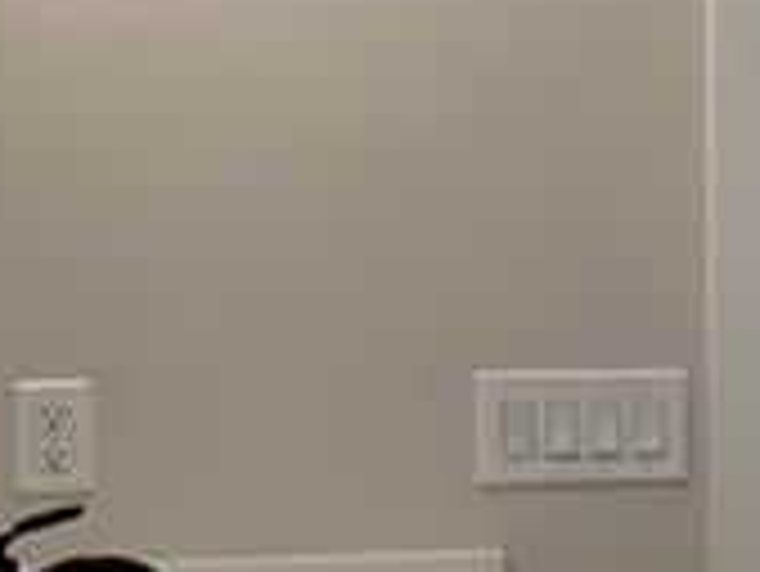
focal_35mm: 145
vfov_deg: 10.2
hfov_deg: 11.4
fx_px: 3186
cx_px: 1803
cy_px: 401
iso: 64
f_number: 1.78
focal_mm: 6.86
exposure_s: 1/120
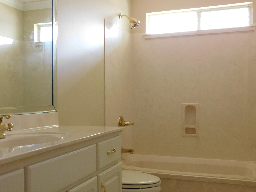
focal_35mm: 40
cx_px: 128
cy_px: 96
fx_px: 296
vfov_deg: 36.0
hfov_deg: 46.8
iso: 400
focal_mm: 7.1
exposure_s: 1/15
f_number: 3.6
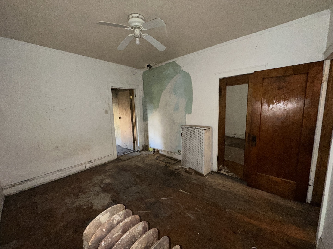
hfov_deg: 102.1
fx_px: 135
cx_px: 166
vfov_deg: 85.7
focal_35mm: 14
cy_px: 124
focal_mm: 2.22
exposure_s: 1/40
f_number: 2.2
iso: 320
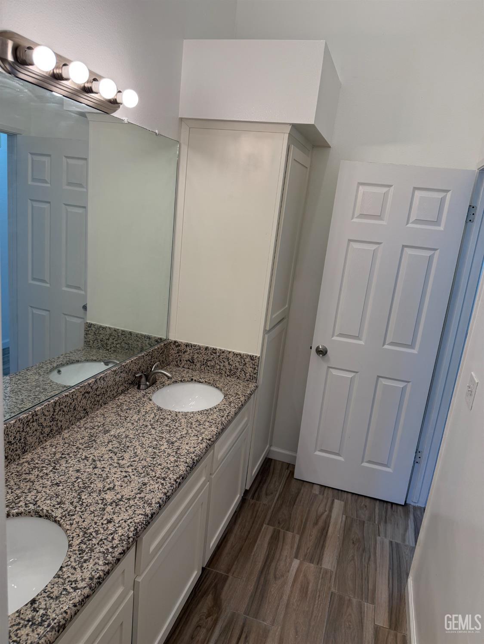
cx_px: 242
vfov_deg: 71.6
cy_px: 322
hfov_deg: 56.8
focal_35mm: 24
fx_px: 447
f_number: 1.78
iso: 100
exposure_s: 1/363
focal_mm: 6.76
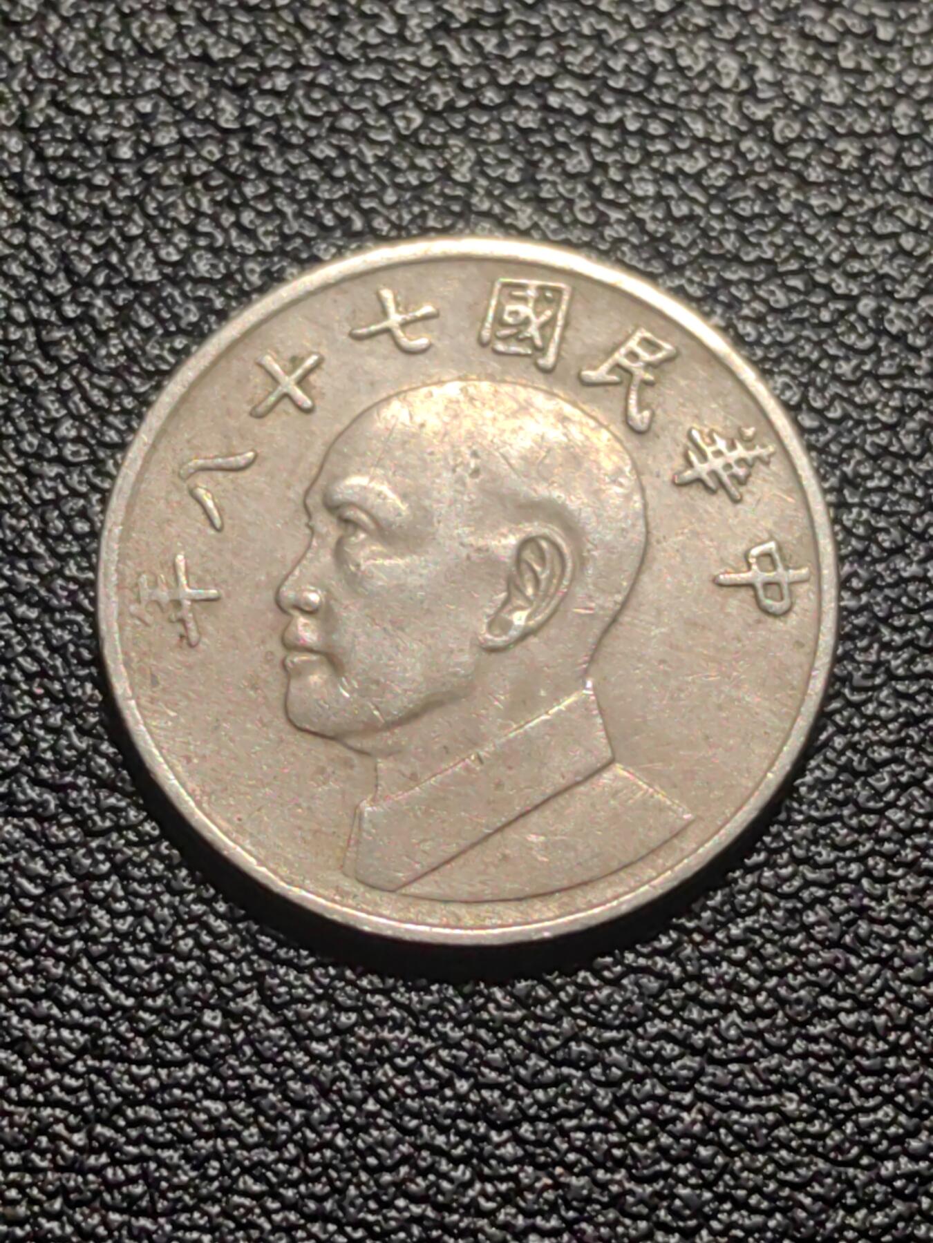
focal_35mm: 102
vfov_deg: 19.3
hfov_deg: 14.5
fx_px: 3666
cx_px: 466
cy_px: 622
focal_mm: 5.75
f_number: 2
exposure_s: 1/148
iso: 50
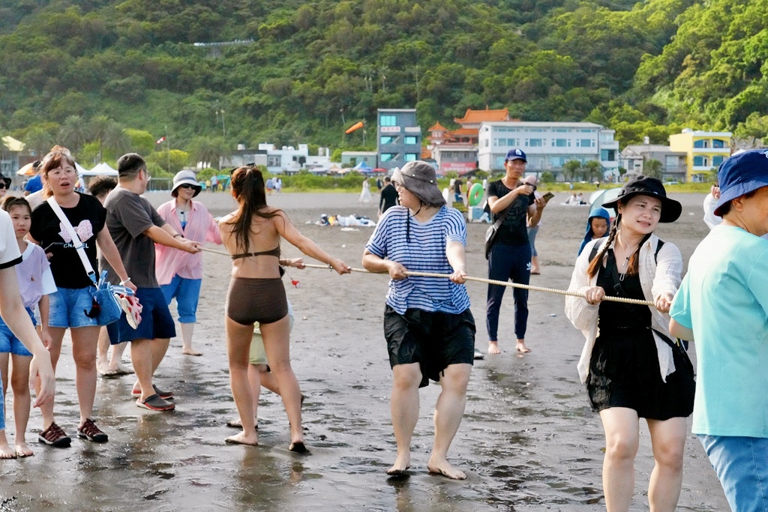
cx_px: 384
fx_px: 1259
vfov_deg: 23.0
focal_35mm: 59
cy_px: 256
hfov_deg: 33.9
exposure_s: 1/4000
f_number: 11
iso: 6400
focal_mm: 59
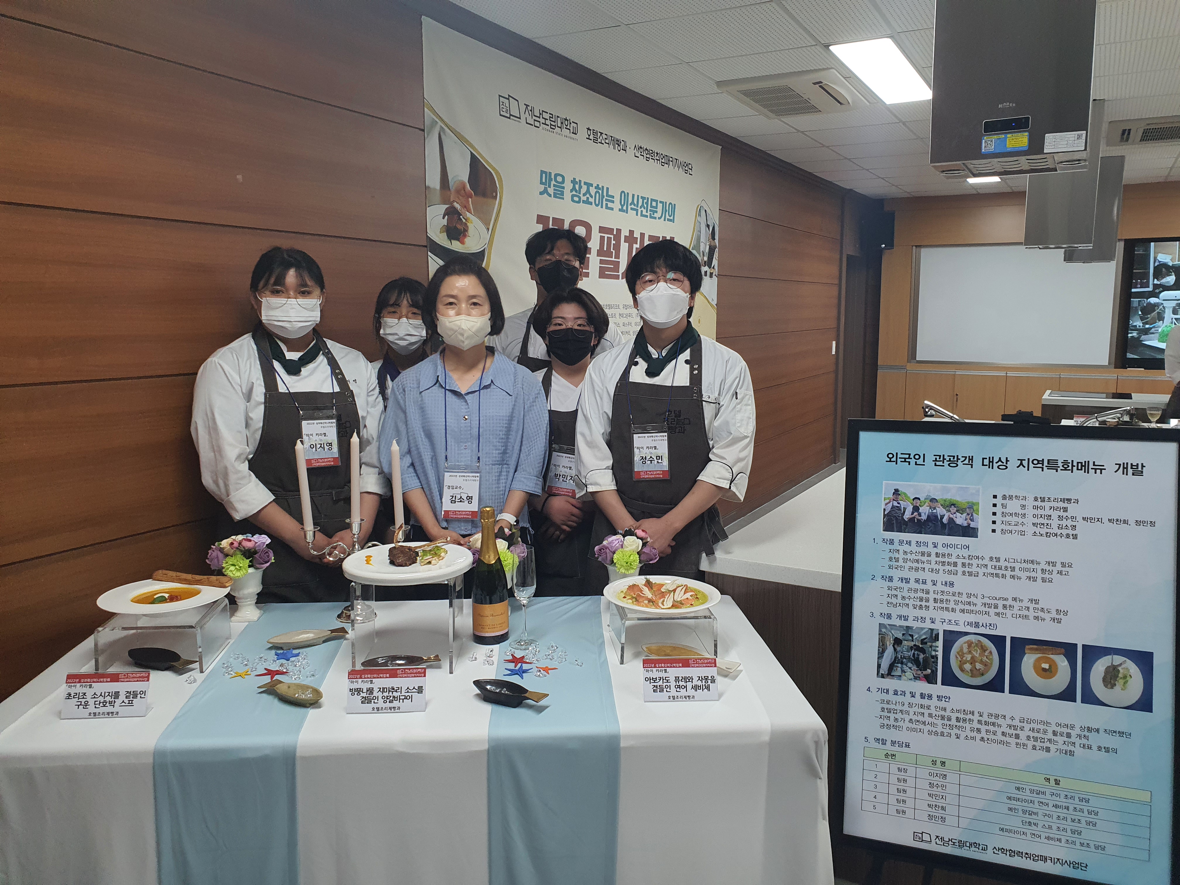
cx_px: 590
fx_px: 886
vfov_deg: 53.1
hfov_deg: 67.3
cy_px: 442
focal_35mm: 26
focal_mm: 4.3
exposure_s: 1/120
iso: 200
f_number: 2.4
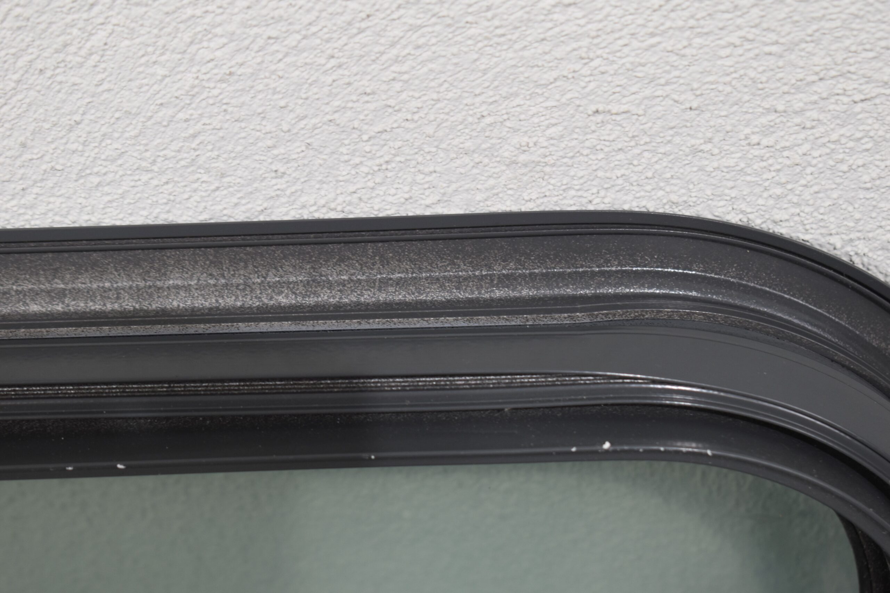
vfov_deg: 16.6
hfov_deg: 24.6
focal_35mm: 82
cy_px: 296
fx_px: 2040
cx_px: 445
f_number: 6.3
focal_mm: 55
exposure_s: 1/60
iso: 400
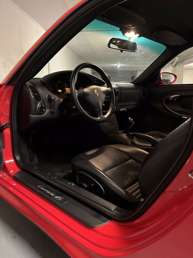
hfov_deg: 53.1
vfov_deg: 67.3
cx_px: 96
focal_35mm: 26
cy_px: 129
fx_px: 193
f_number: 1.6
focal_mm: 5.1
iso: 640
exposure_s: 1/25
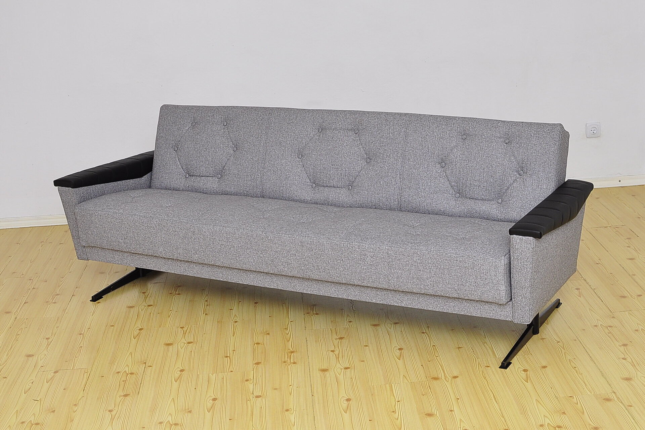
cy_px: 215
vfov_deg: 25.8
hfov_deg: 37.9
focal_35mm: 52
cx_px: 322
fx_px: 941
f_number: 5.6
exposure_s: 1/160
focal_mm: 35
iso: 400
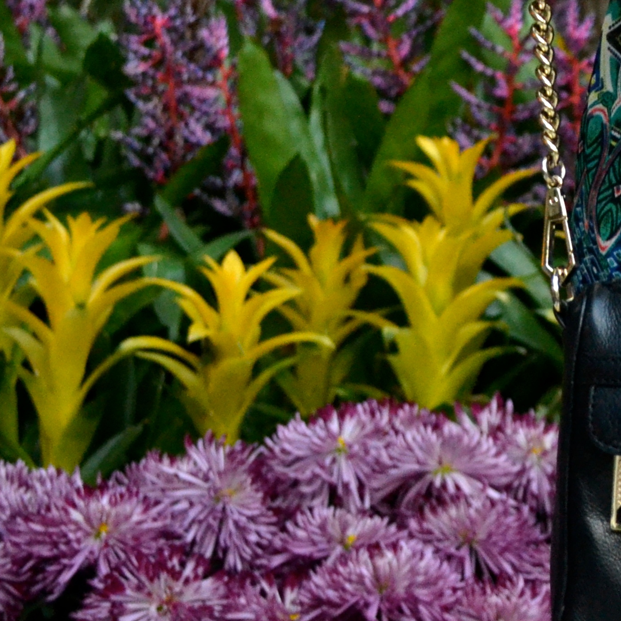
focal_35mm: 128
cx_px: 951
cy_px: 80
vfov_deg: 13.5
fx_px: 2598
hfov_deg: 12.9
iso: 1600
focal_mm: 30
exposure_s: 1/125
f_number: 5.6
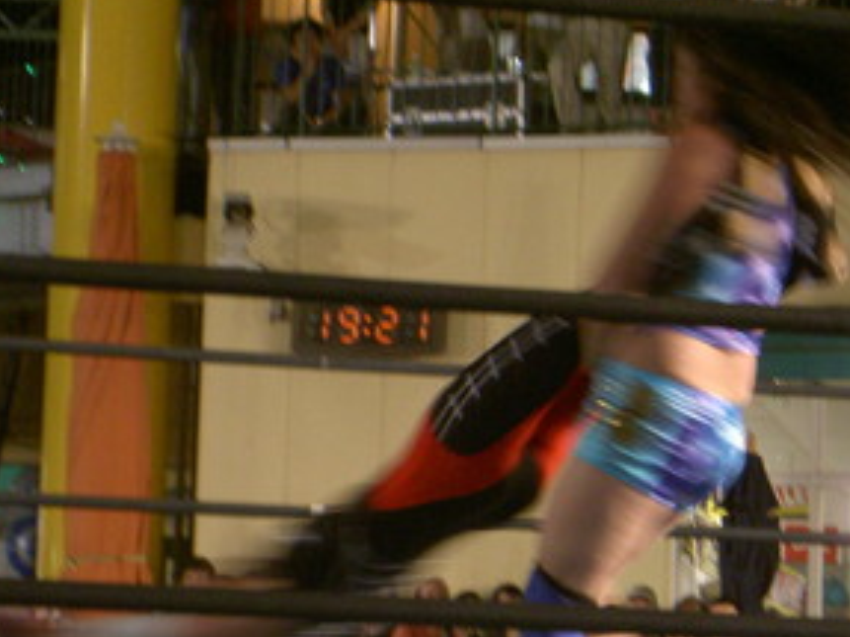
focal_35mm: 160
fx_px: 3927
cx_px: 438
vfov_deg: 9.3
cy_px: 364
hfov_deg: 12.4
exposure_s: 1/15
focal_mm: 16.8
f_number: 4.9
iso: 200
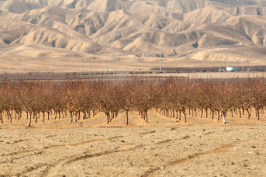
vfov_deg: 3.7
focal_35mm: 373
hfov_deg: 5.5
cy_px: 66
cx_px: 79
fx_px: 2753
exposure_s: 1/1250
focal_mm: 200
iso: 250
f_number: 8
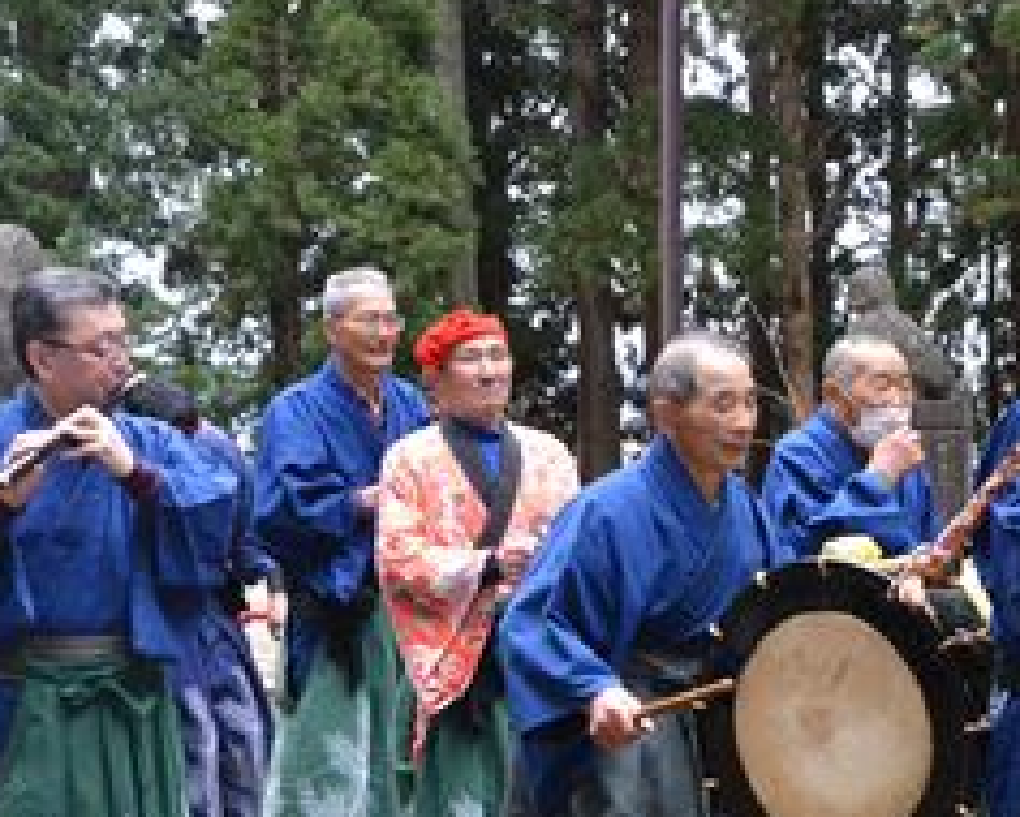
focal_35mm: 71
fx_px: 2145
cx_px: 620
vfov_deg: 21.4
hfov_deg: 26.7
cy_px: 596
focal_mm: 24
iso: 3200
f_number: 5
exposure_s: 1/320
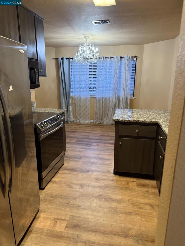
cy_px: 123
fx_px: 171
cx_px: 92
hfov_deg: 56.8
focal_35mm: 24
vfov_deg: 71.6
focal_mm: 6.76
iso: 250
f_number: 1.78
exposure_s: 1/60
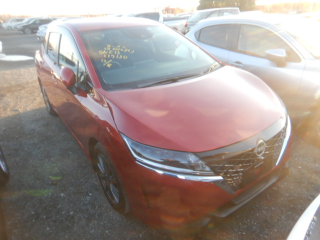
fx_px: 222
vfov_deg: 56.8
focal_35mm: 24
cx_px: 160
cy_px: 120
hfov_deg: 71.6
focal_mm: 4.3
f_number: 2.8
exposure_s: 1/30
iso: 125
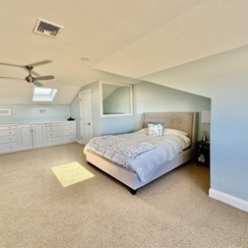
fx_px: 138
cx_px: 113
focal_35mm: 17
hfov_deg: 83.8
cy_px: 121
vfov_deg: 84.0
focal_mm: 2.22
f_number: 2.2
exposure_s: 1/99
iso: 125
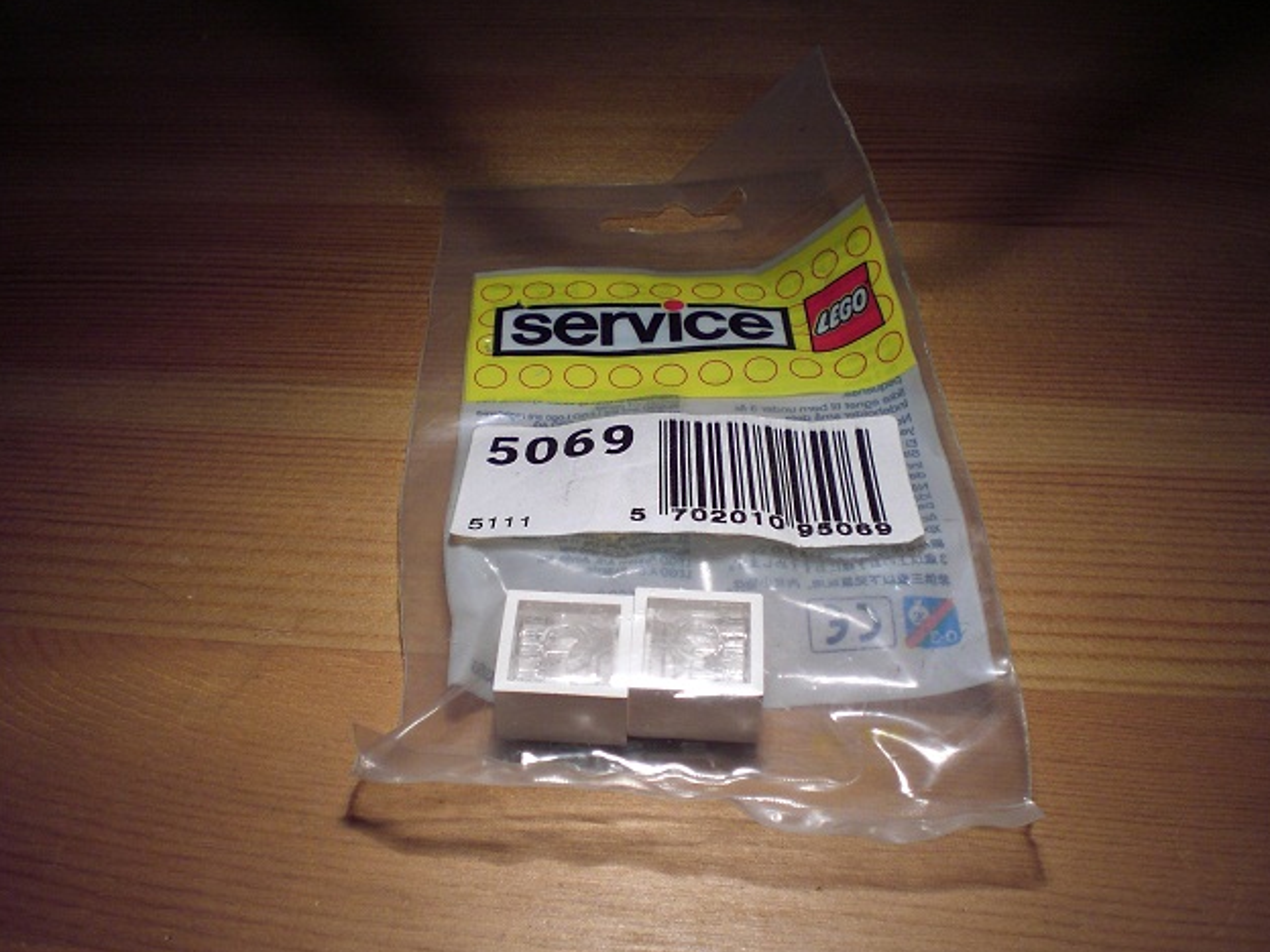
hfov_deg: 47.9
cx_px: 633
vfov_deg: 36.8
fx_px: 1431
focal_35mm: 39
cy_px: 478
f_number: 3.1
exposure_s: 1/100
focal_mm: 6.3
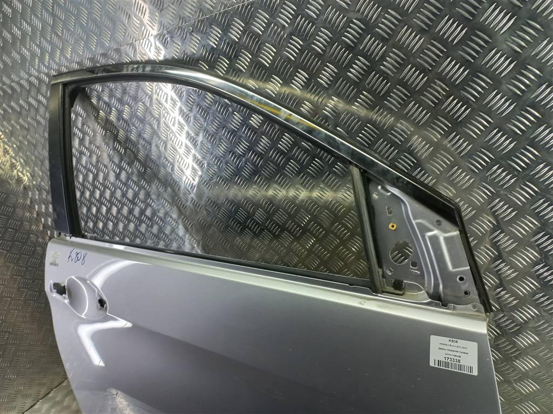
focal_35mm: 25
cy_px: 207
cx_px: 276
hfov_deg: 69.4
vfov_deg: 54.9
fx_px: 399
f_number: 1.8
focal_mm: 4.6
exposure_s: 1/50
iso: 50
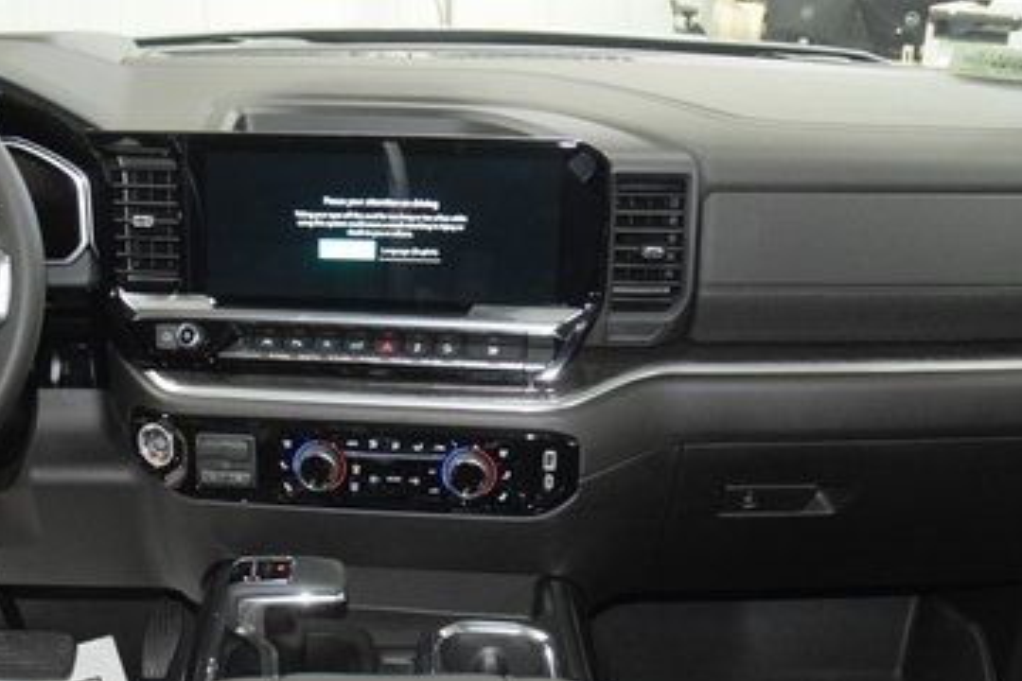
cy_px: 603
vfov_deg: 27.2
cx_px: 392
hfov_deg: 40.9
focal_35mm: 48
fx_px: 1363
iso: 3200
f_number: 3.5
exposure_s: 1/60
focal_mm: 18
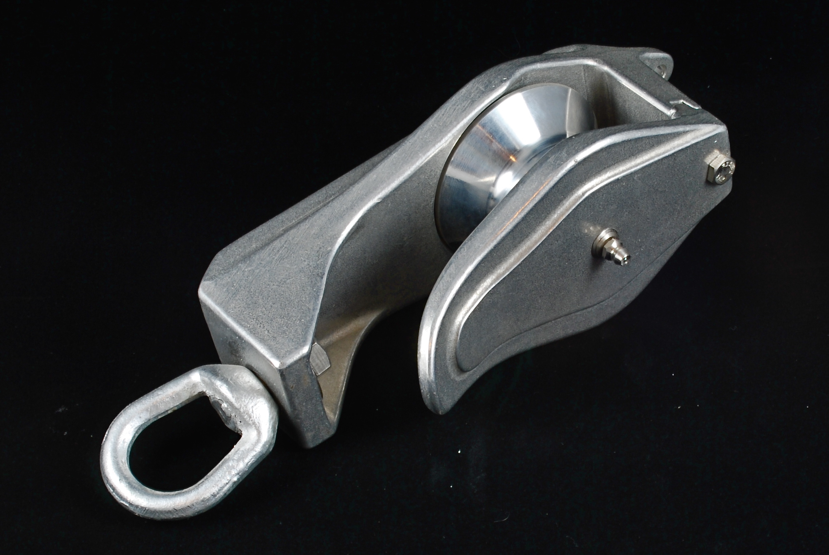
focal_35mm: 51
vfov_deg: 26.6
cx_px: 414
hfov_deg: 38.8
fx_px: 1176
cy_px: 278
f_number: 18
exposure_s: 1
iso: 100
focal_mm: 34
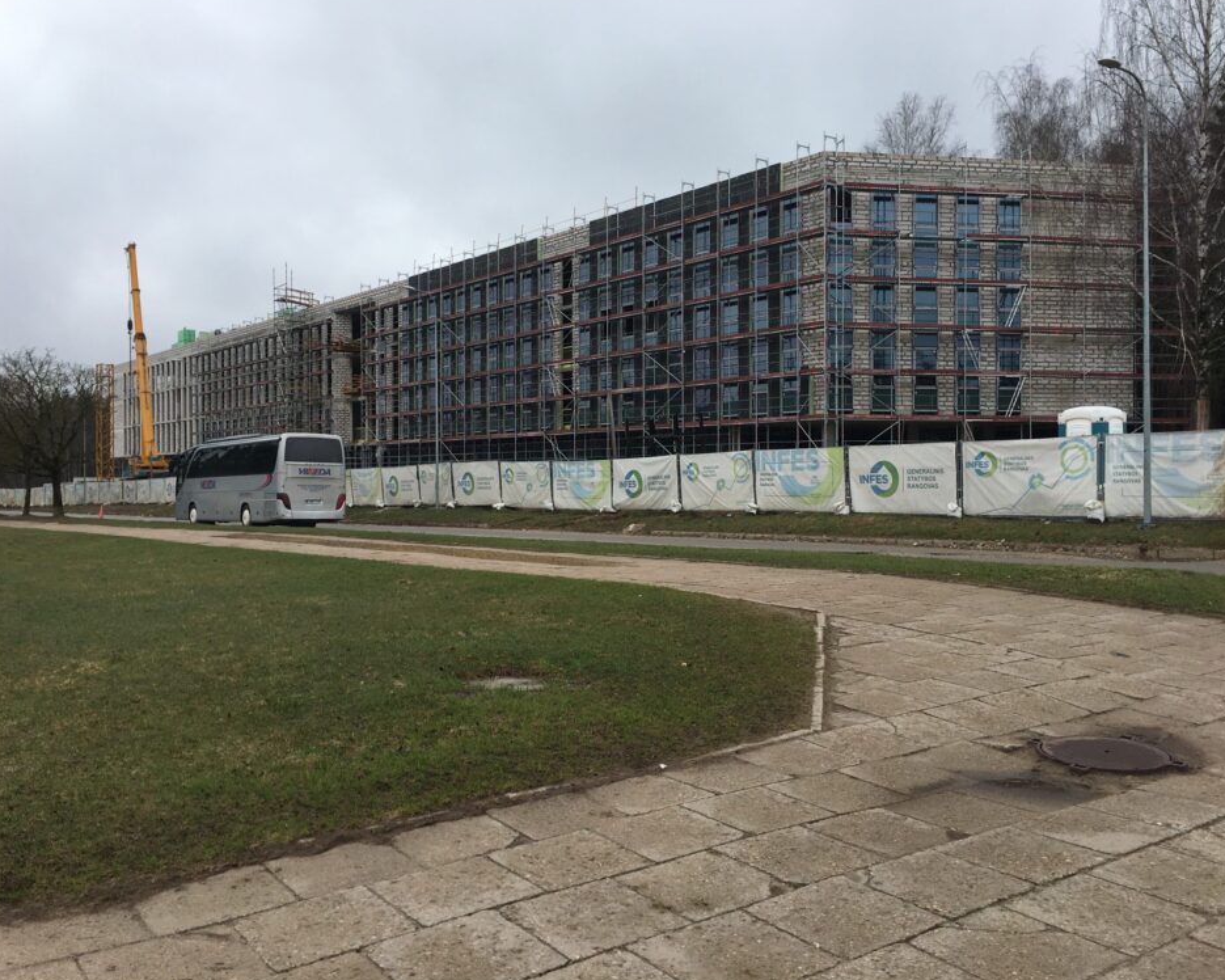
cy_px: 485
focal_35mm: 31
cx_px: 622
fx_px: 1124
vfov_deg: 47.1
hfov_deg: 57.2
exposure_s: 1/641
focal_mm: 4.15
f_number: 2.2
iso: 25
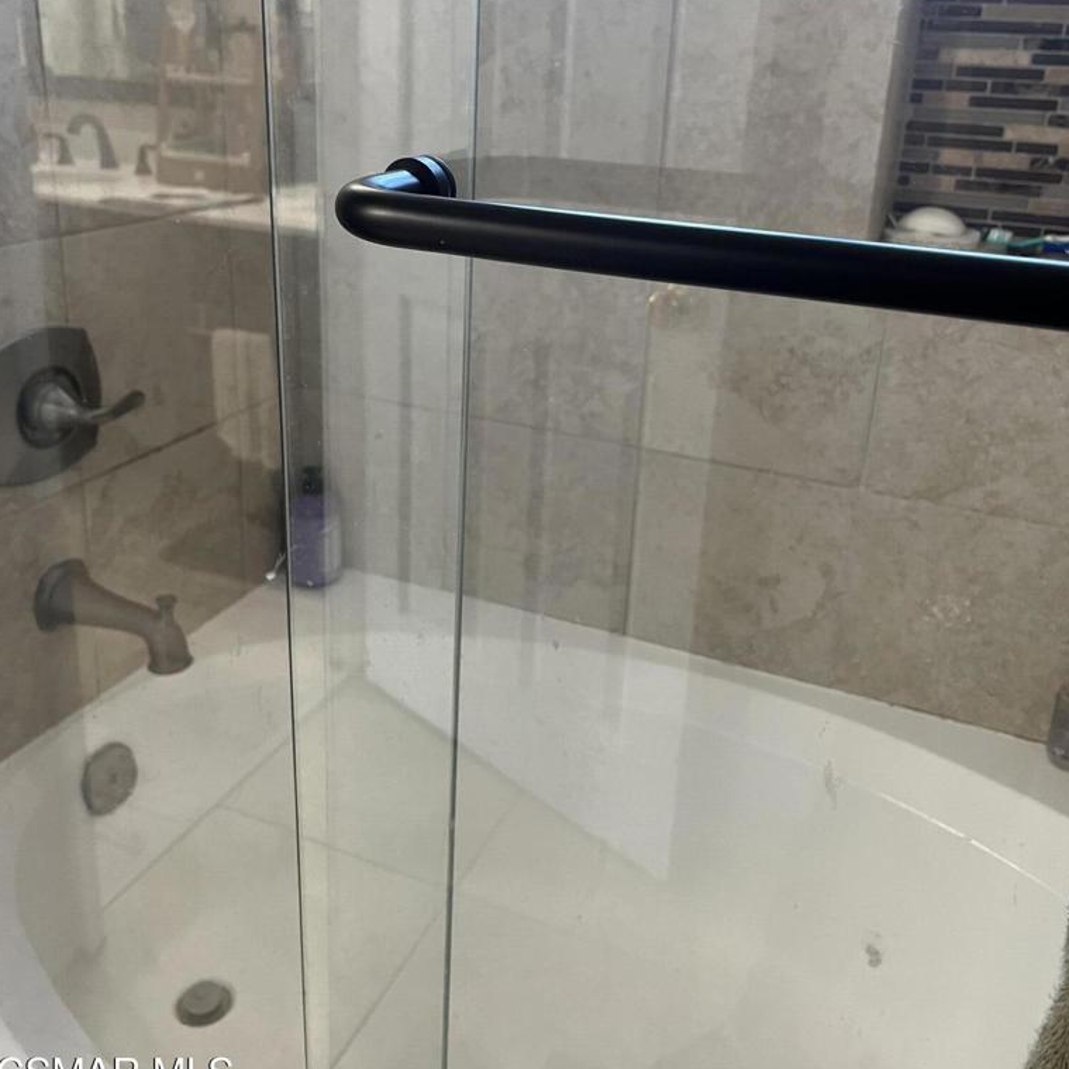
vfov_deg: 52.1
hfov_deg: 52.5
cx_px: 532
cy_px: 418
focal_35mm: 31
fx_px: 1083
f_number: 1.6
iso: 250
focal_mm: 5.1
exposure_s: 1/60
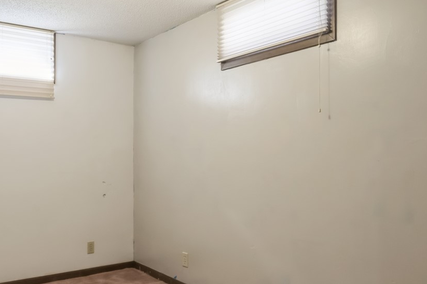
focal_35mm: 33
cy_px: 157
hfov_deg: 56.2
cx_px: 148
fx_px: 391
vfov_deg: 39.9
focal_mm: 16
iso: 400
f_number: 10
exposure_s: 1/2.5
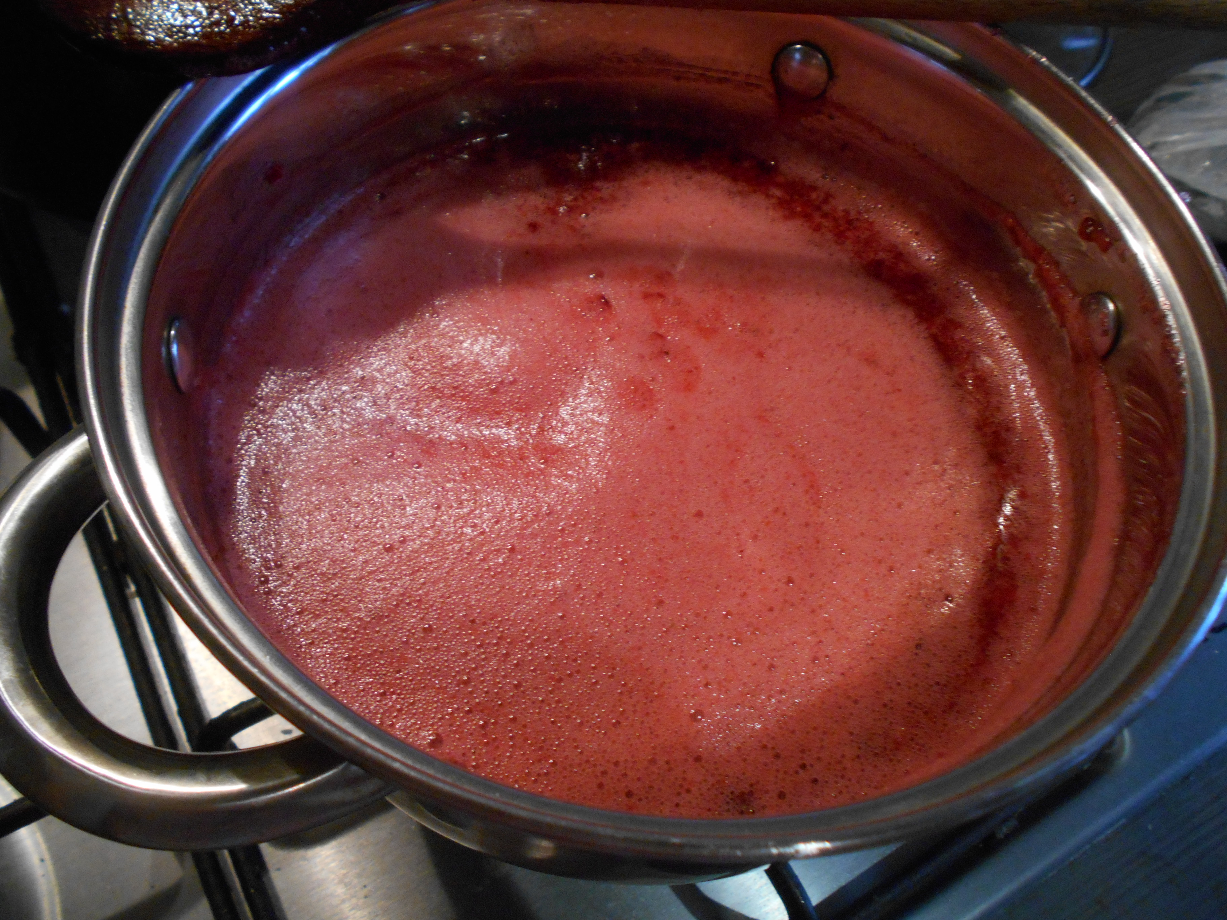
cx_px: 614
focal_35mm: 26
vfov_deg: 53.1
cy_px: 460
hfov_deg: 67.3
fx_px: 922
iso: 400
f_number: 3.2
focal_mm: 4.6
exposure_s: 1/30
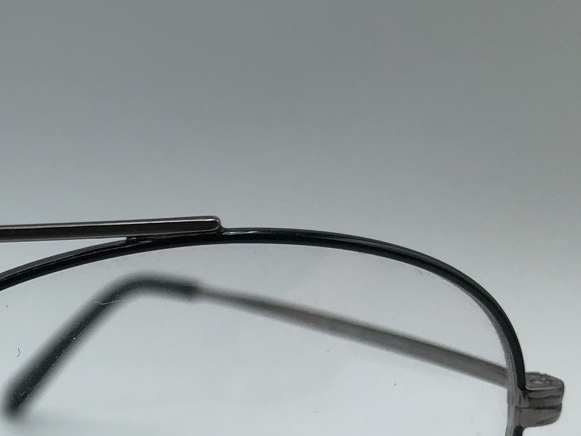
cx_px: -221
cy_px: 506
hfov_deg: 21.9
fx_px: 1309
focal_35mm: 78
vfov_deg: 18.1
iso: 32
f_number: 1.8
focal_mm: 4
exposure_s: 1/1021
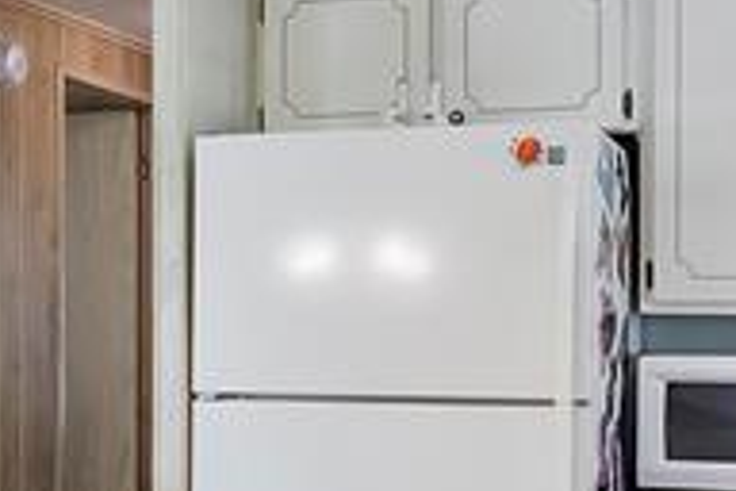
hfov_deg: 25.2
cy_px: 322
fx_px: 1635
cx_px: 226
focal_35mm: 80
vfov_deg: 17.0
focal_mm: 10
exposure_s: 1/30
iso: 800
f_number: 8
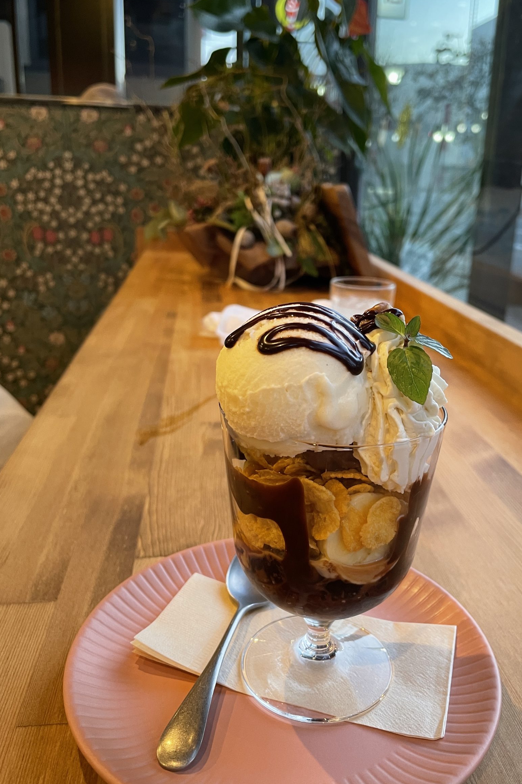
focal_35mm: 30
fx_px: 653
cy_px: 372
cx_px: 309
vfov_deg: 61.9
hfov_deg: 43.4
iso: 160
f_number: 1.6
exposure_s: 1/50
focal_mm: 4.2
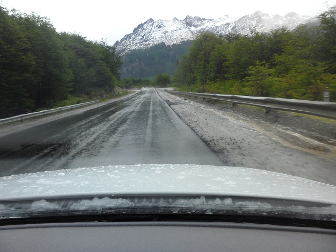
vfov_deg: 51.4
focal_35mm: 27
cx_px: 168
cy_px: 126
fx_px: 262
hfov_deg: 65.3
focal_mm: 4.9
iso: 80
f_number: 3.5
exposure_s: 1/250
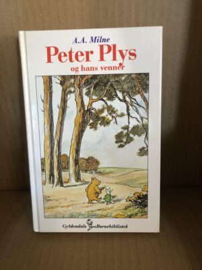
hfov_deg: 49.7
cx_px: 101
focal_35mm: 28
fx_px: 218
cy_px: 135
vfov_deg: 63.4
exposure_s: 1/6
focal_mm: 3.99
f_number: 1.8
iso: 80
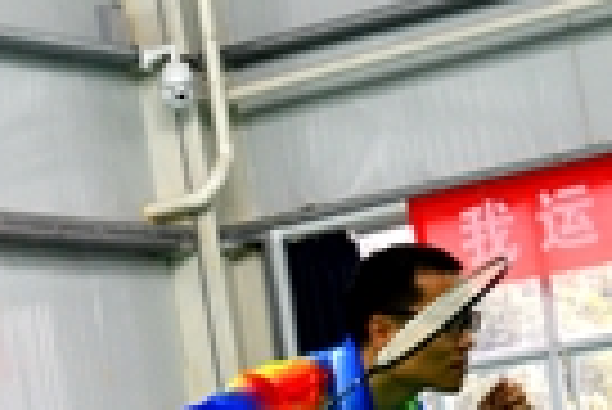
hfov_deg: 13.4
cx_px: -346
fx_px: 2434
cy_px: 507
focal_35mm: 143
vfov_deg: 9.5
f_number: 4.2
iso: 400
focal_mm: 26
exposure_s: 1/30
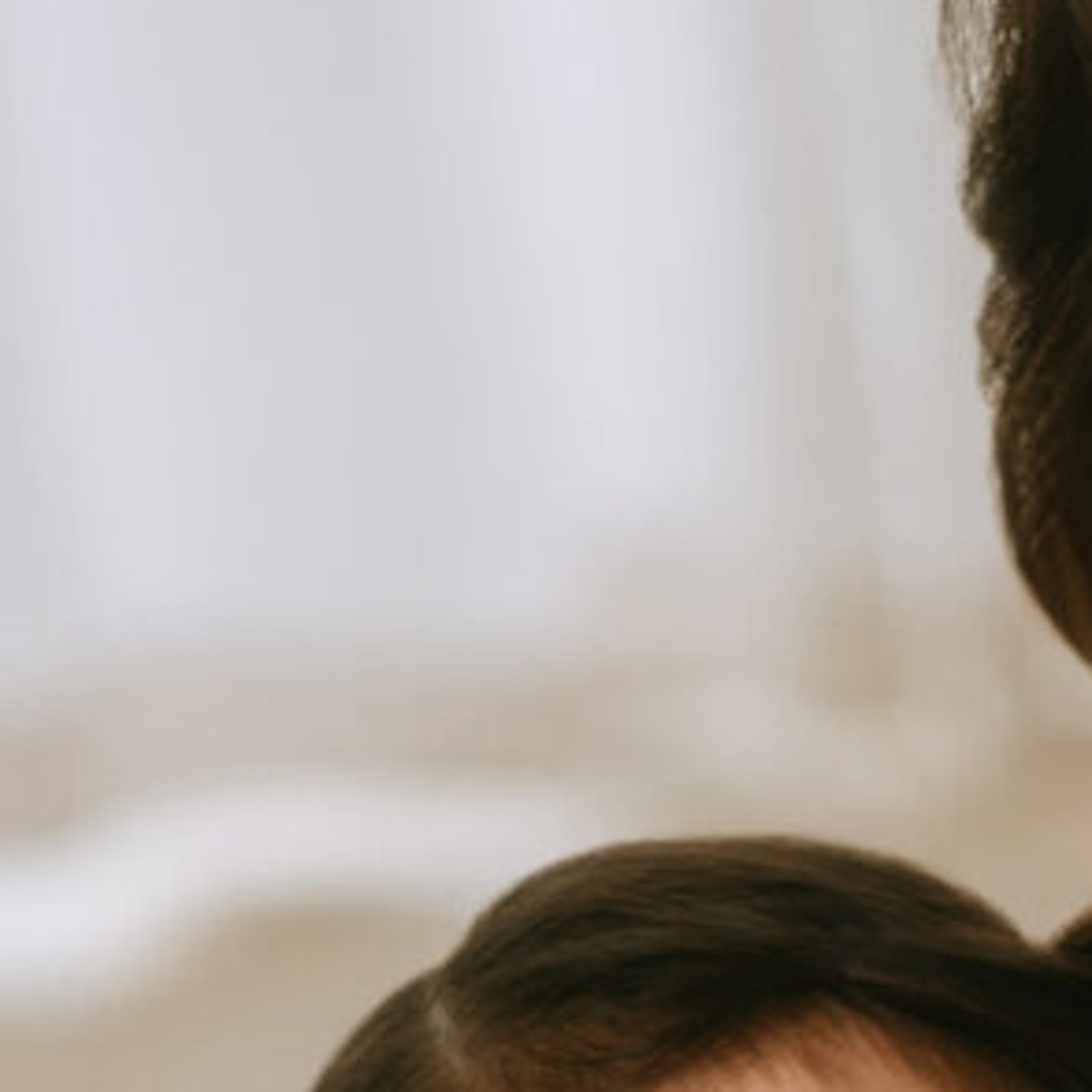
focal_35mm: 491
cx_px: 2060
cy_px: 1965
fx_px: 17524
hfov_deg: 3.5
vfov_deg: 3.5
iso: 160
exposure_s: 1/320
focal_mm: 85
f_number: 2.2
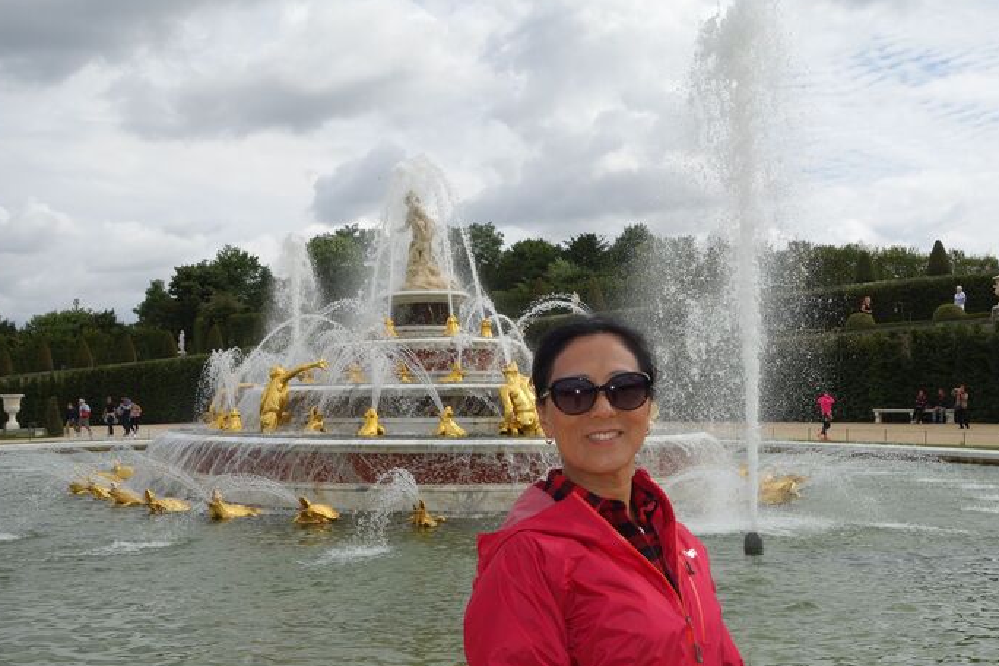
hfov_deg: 44.5
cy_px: 371
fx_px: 1221
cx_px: 513
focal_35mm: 44
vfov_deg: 30.5
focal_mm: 14.23
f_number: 5.6
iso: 125
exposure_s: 1/800
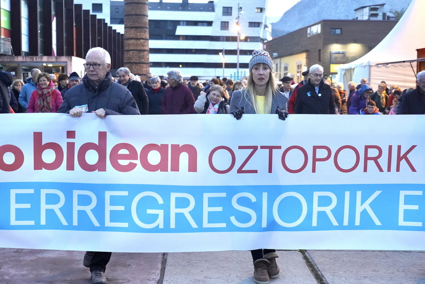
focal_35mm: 53
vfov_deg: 25.5
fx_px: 626
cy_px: 142
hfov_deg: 37.5
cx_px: 212
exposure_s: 1/320
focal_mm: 53
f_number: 5
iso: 6400
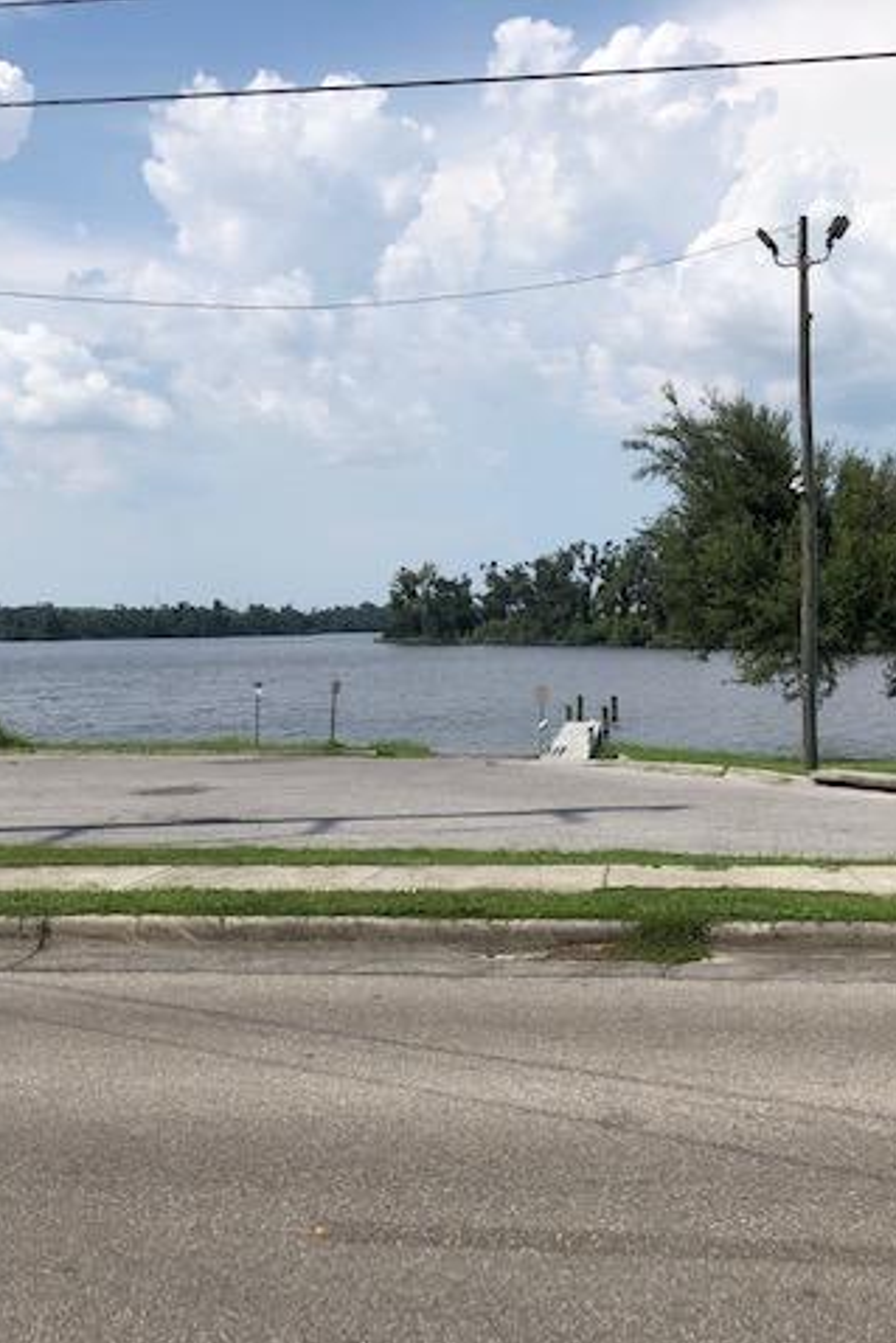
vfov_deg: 49.5
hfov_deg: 34.2
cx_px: 374
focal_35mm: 39
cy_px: 672
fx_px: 1455
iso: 25
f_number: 1.8
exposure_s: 1/4367
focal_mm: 4
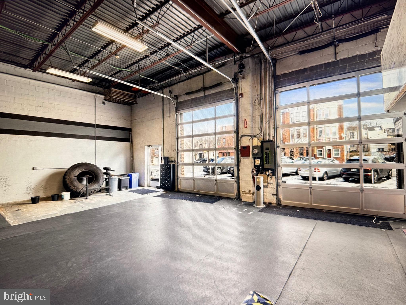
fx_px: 281
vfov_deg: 56.8
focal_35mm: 24
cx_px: 203
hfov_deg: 71.6
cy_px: 152
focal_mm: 6.76
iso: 125
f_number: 1.78
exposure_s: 1/60
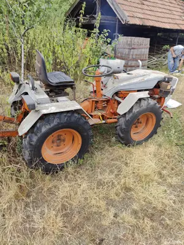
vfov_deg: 73.9
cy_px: 122
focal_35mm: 23
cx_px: 92
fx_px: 163
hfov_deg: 59.0
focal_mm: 6.06
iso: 50
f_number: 1.8
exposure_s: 1/418
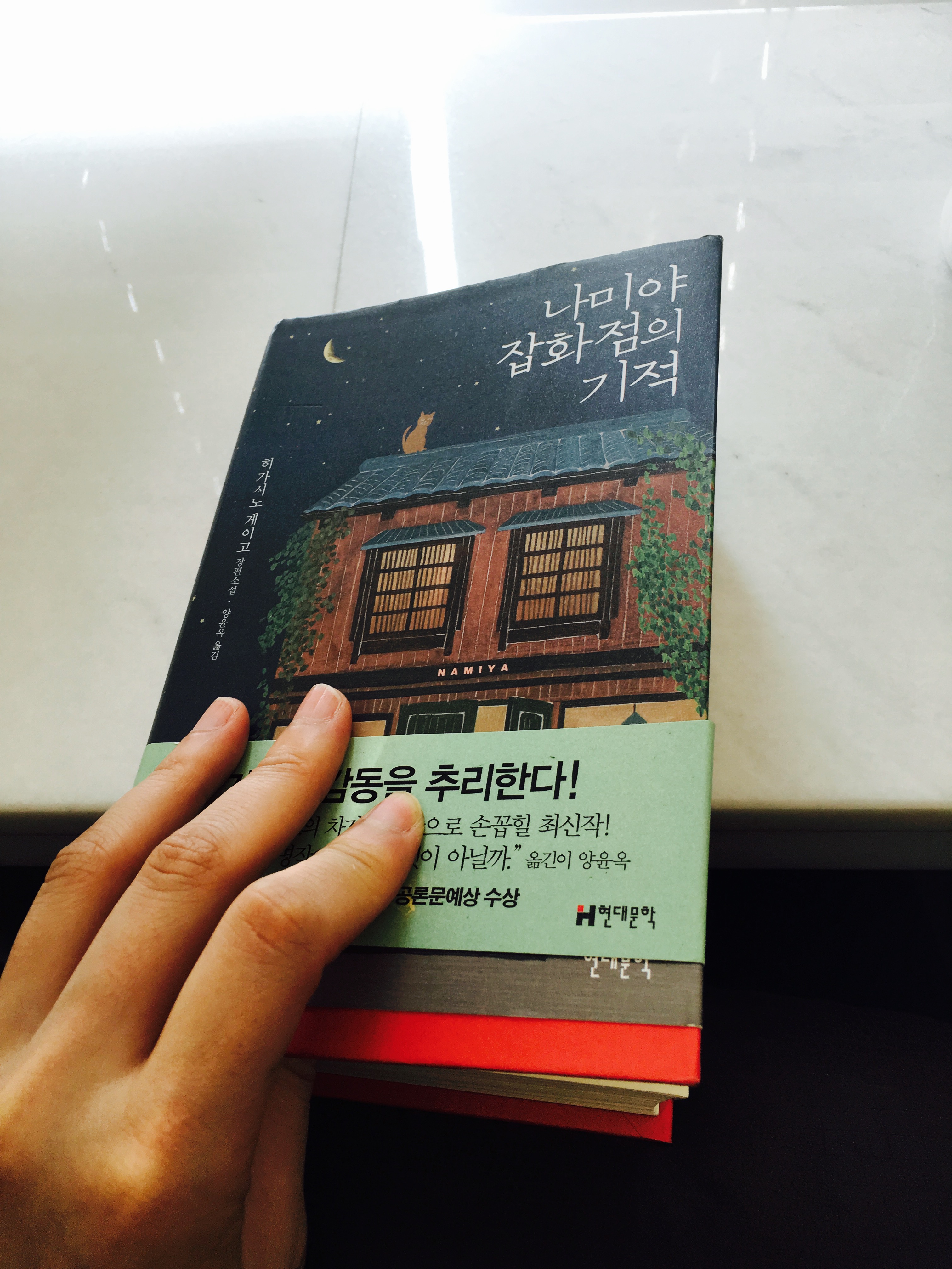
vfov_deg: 61.7
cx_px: 476
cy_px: 634
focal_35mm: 29
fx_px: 1063
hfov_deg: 48.2
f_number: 2.2
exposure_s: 1/120
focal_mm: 4.15
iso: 32
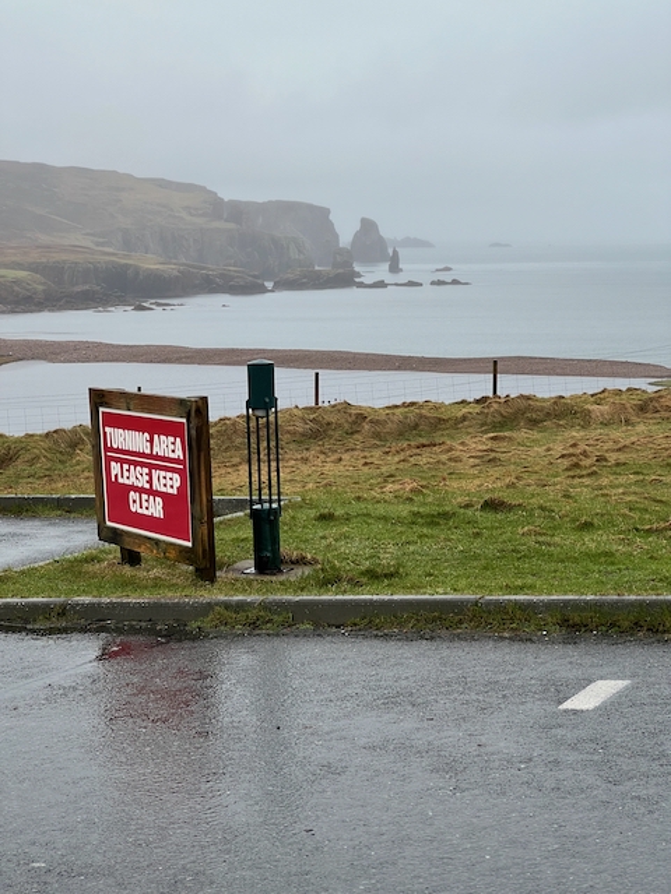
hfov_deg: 19.1
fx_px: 1990
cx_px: 336
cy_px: 447
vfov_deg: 25.3
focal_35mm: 77
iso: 32
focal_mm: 9
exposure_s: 1/105
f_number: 2.8
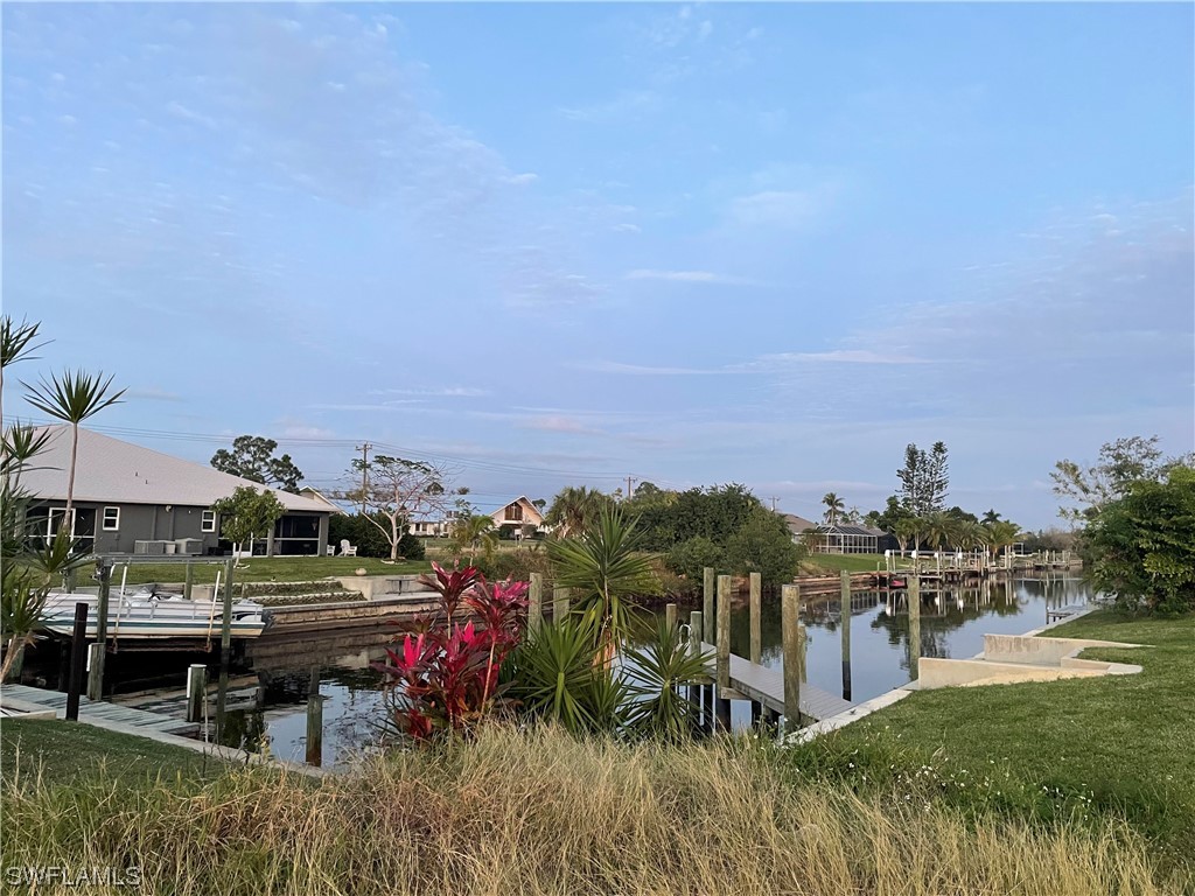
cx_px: 598
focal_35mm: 26
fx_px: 898
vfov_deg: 53.1
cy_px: 448
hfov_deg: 67.3
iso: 250
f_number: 1.6
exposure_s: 1/60
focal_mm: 4.2
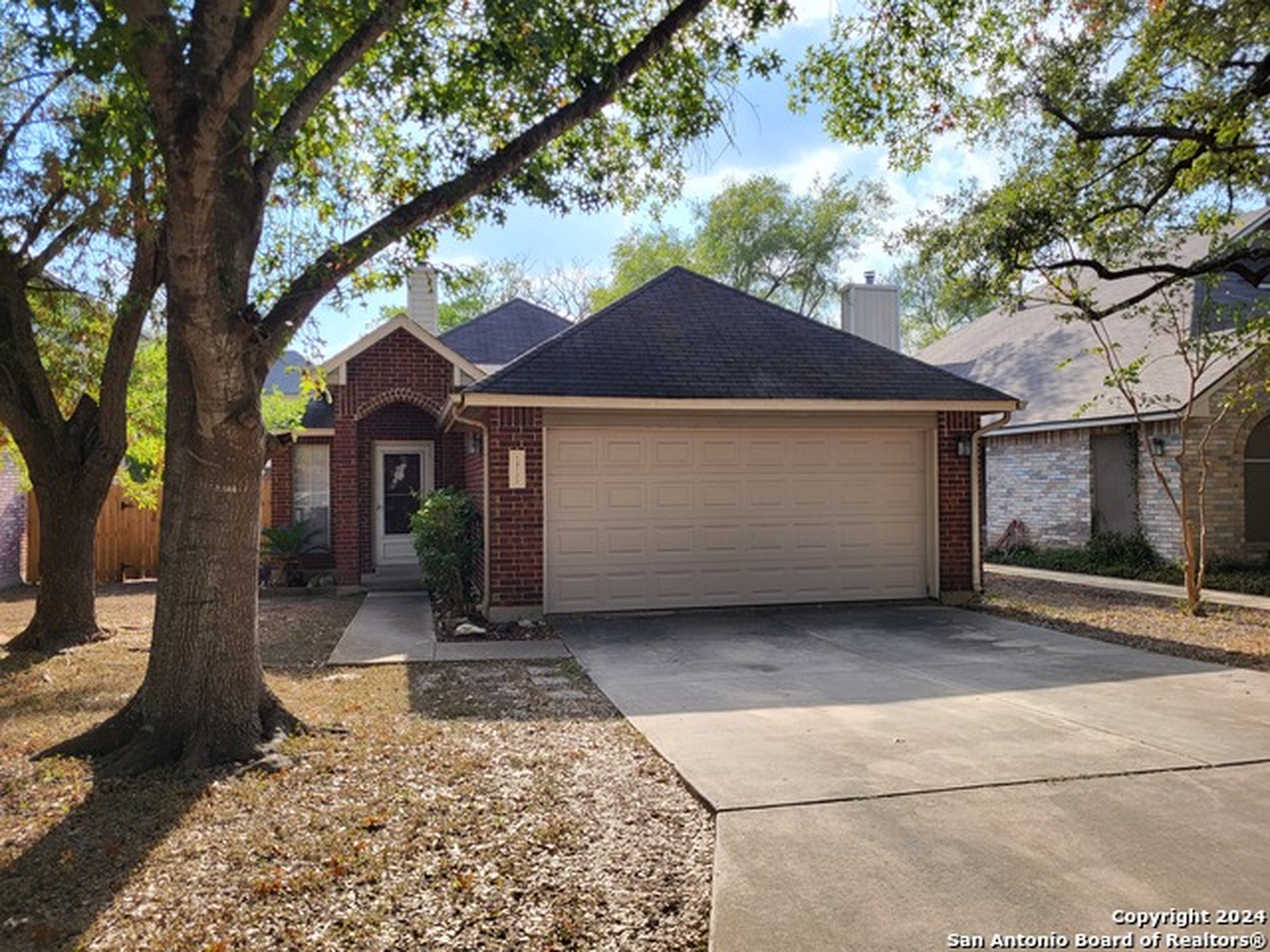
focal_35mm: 26
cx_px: 635
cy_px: 476
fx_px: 954
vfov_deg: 53.1
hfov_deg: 67.3
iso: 40
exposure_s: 1/1563
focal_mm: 5.4
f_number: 1.8
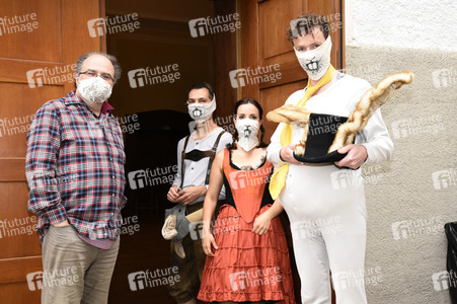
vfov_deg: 28.0
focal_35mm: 48
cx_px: 228
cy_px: 152
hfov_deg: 41.1
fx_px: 609
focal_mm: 48
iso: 3200
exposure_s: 1/160
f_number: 11
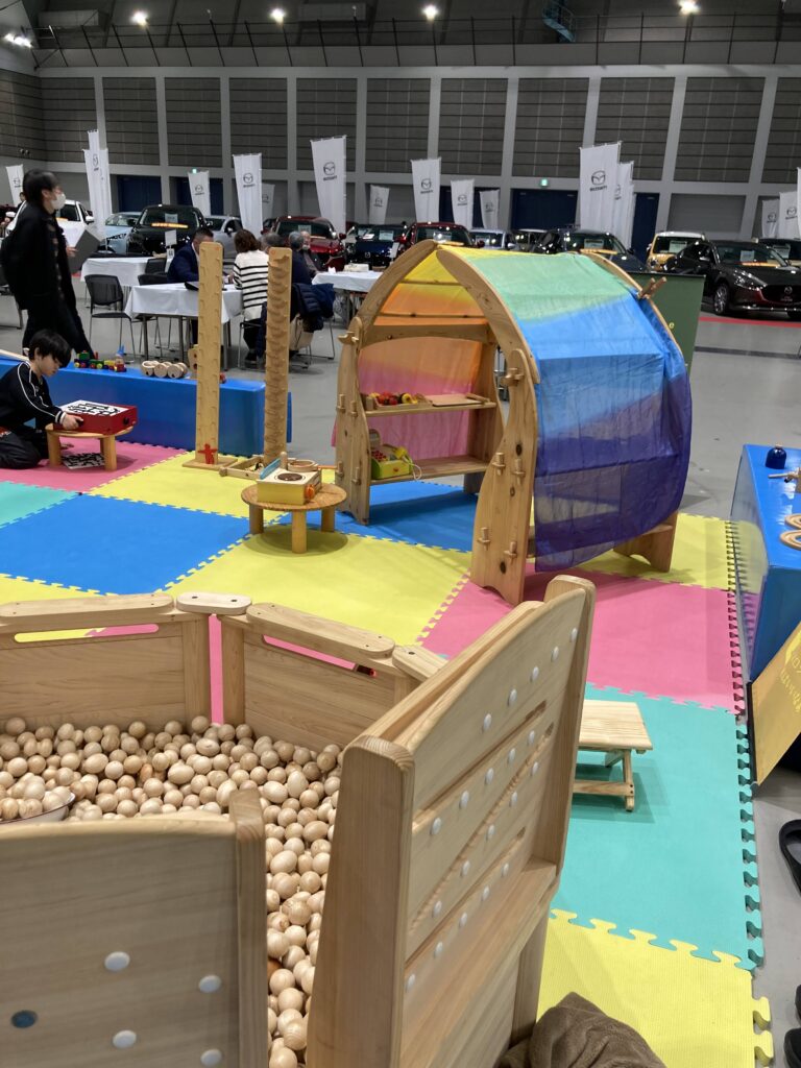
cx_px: 400
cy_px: 534
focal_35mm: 28
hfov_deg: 49.7
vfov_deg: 63.4
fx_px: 864
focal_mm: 3.99
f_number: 1.8
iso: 80
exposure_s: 1/100
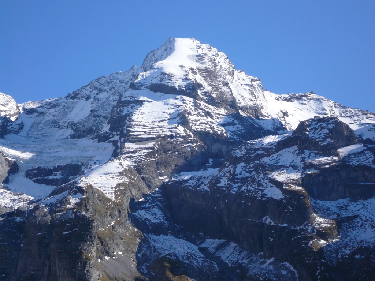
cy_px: 140
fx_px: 1105
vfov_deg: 14.5
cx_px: 188
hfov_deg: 19.3
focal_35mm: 102
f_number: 5.6
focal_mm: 16.8
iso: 100
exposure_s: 1/500
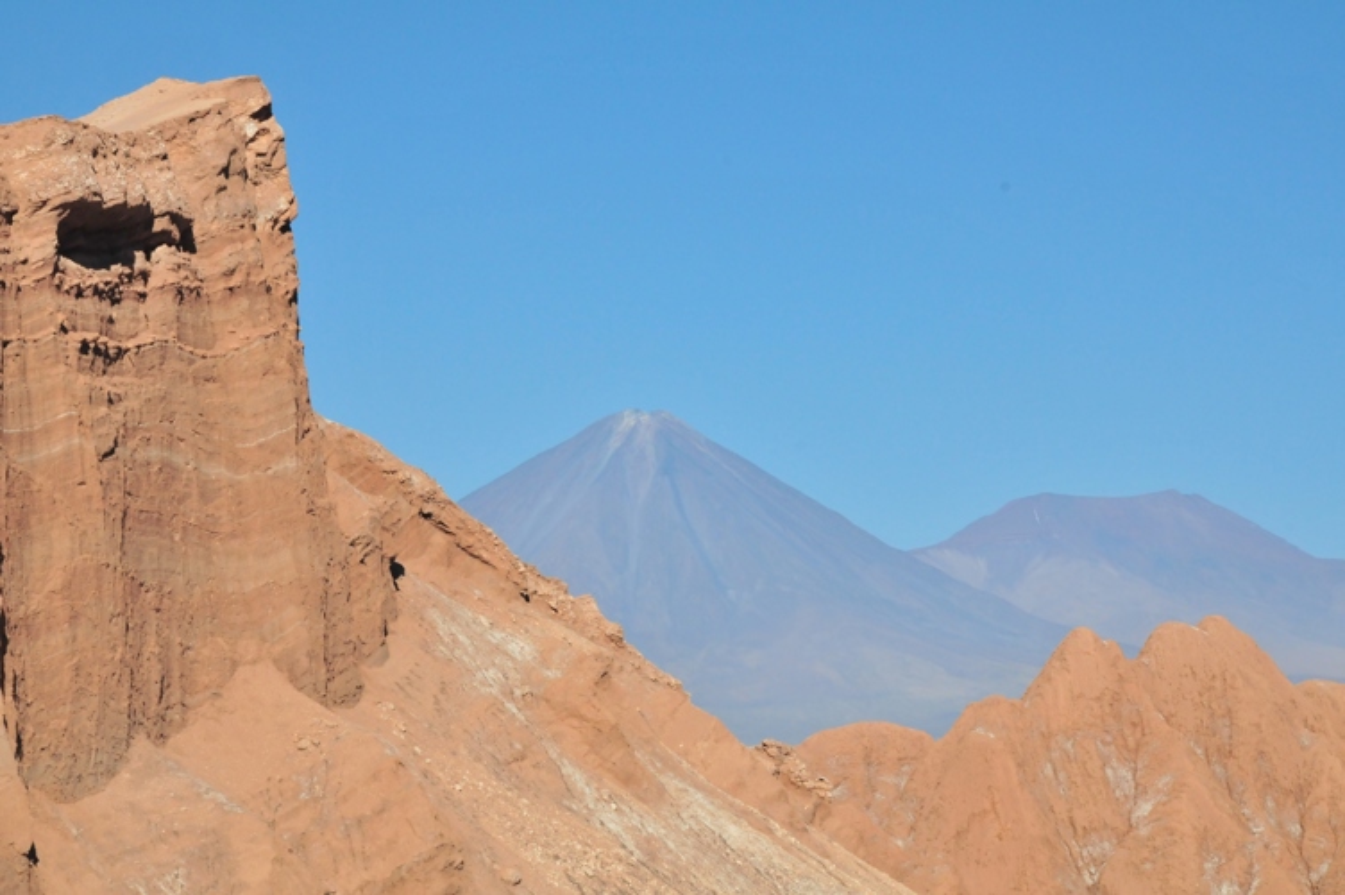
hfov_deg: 11.4
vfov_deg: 7.6
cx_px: 672
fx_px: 6719
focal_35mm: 180
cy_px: 448
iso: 800
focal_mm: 120
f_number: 16
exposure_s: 1/1000
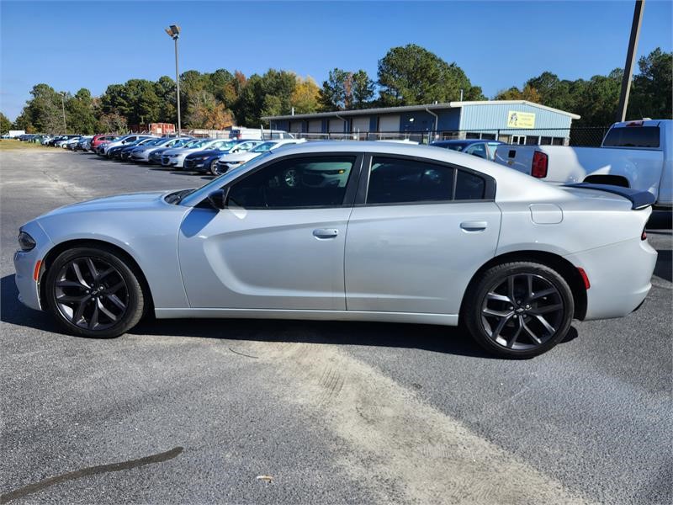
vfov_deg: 58.9
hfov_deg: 73.9
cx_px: 336
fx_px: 447
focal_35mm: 23
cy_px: 252
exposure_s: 1/1293
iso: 25
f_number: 1.8
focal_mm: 5.54
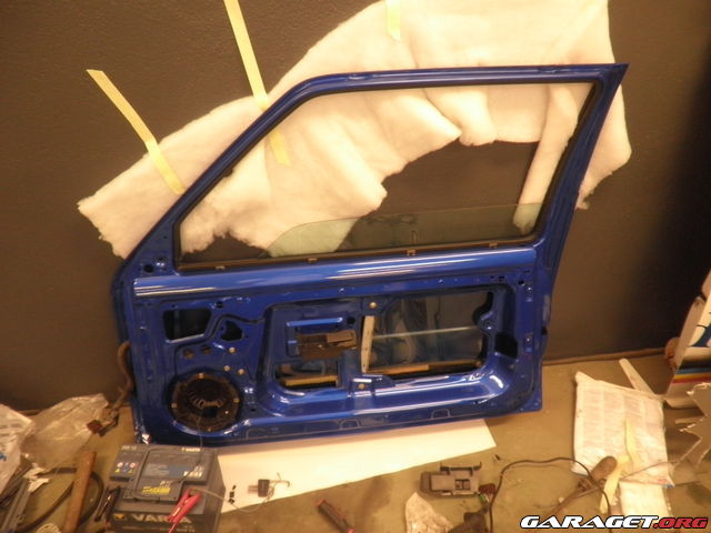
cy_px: 266
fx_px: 534
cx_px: 356
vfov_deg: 53.1
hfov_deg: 67.3
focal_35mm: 26
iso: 160
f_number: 2.6
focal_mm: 4.65
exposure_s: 1/10
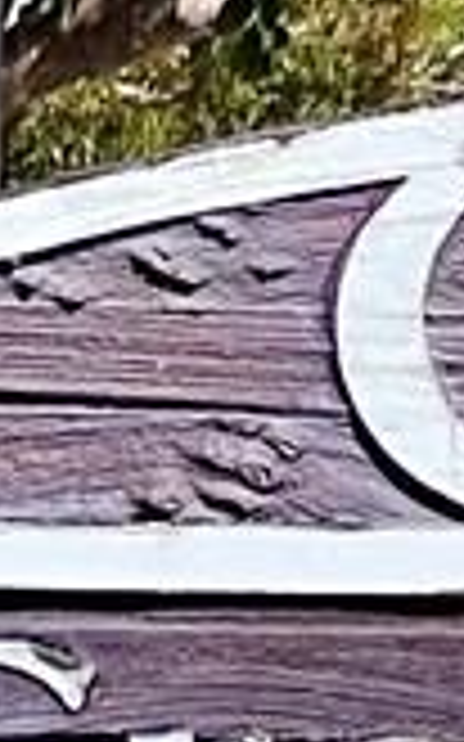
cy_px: 1039
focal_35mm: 792
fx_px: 16038
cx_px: 914
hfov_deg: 1.7
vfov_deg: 2.7
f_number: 2.8
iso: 32
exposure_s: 1/513
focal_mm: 9
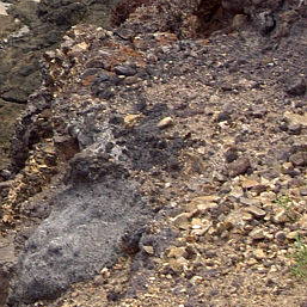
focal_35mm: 232
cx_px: -95
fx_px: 2328
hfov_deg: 7.5
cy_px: -27
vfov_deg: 7.5
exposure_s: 1/60
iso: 50
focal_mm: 12.4
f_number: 4.2
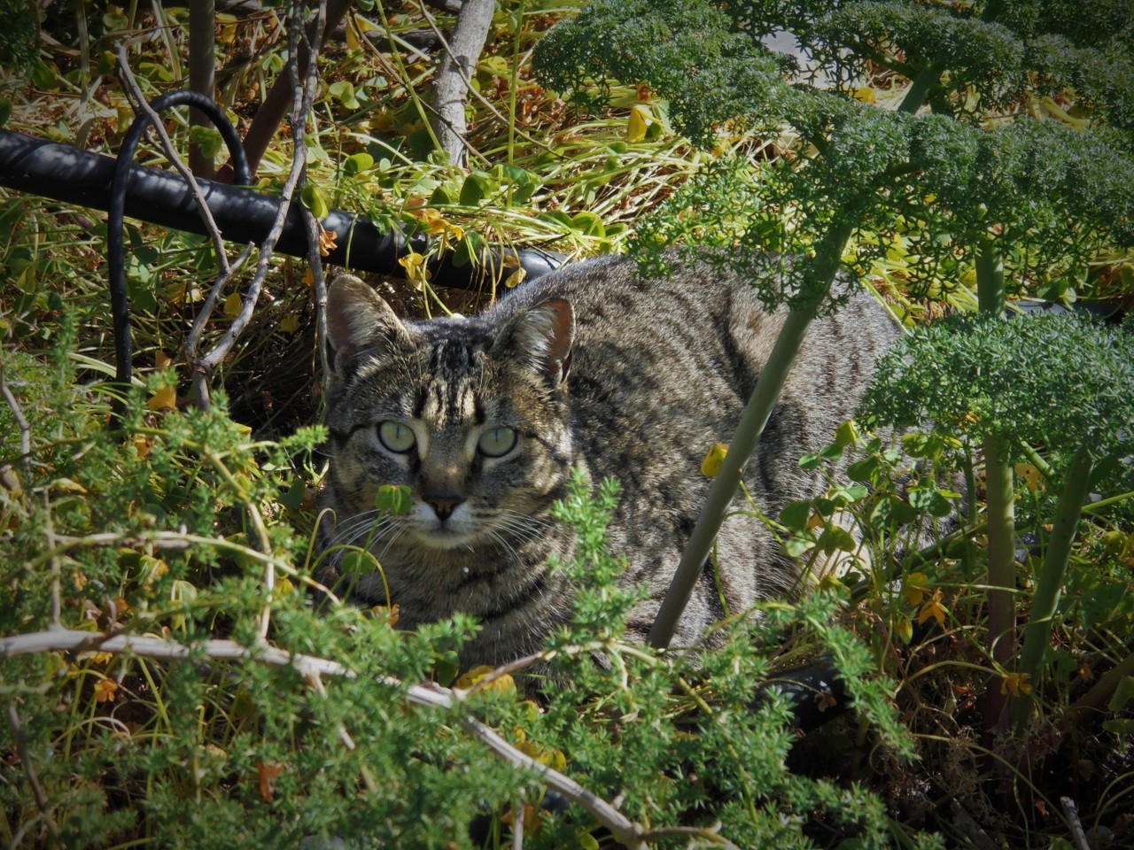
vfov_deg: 9.5
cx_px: 567
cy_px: 425
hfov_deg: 12.7
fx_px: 5110
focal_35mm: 156
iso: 100
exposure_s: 1/160
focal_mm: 27.6
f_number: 6.5
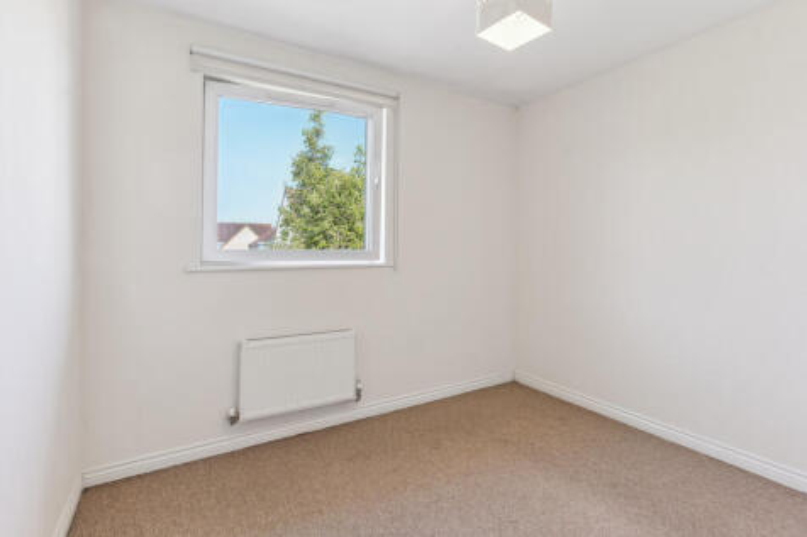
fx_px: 381
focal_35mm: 17
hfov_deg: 93.3
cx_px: 404
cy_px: 268
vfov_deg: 70.4
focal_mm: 17
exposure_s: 1/100
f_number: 6.3
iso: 800
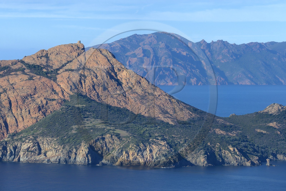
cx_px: 143
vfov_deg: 7.6
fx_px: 1430
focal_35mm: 180
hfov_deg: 11.4
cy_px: 96
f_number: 11
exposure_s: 1/1000
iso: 400
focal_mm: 180
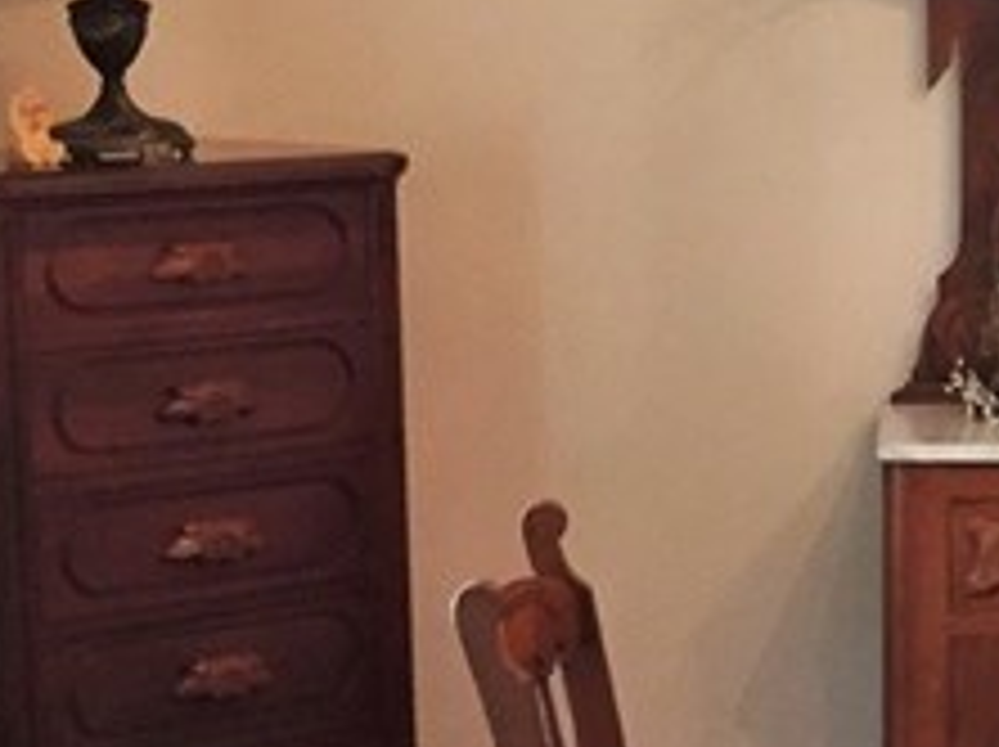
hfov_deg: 14.2
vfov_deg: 11.0
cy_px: 459
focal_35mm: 134
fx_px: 3863
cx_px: 1264
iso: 160
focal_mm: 4.15
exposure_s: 1/30
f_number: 2.2
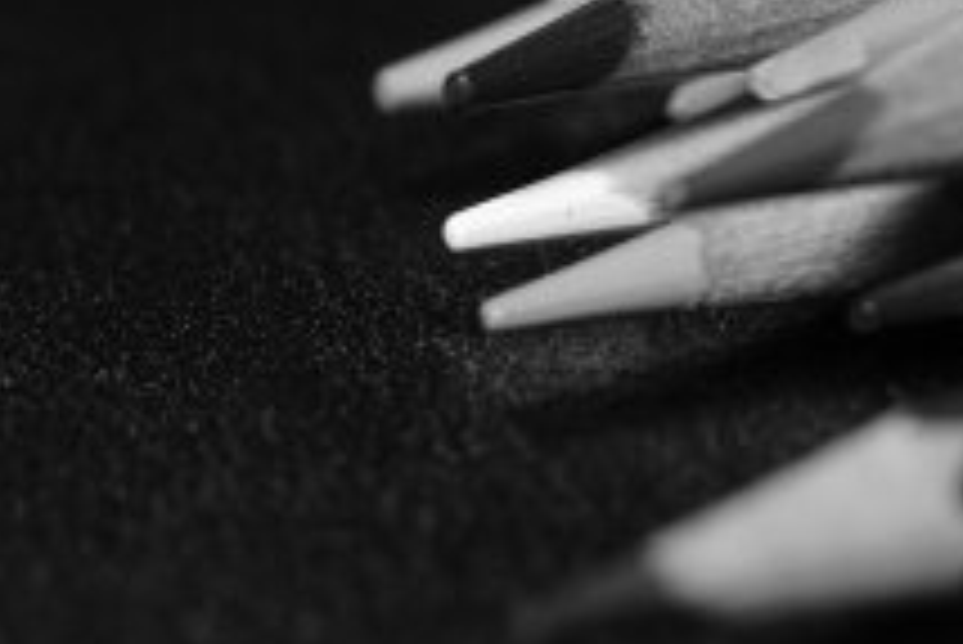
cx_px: 572
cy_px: -5
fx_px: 8030
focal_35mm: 300
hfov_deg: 6.9
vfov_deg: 4.6
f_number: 8
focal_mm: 105
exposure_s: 1/2.5
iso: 100
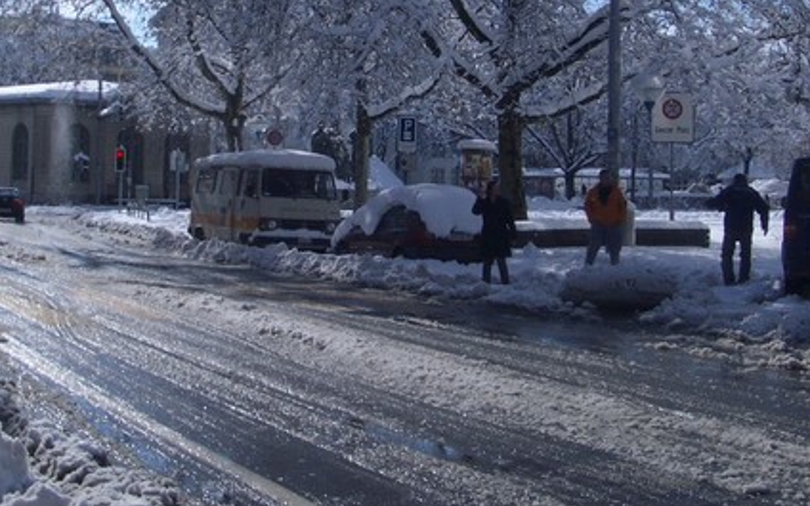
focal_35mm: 70
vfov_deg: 18.3
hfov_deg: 29.4
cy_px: 38
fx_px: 1545
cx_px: 394
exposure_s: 1/1000
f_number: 4.3
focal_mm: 5.8
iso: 50
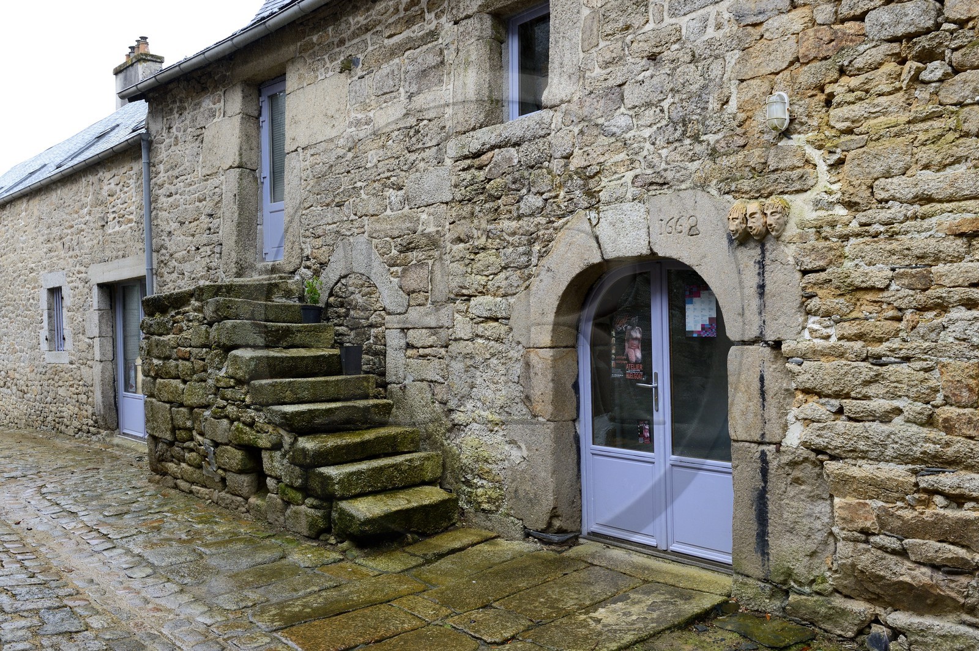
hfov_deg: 58.7
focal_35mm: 32
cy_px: 326
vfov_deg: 41.1
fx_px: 870
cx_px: 490
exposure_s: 1/160
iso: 400
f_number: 8
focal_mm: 32
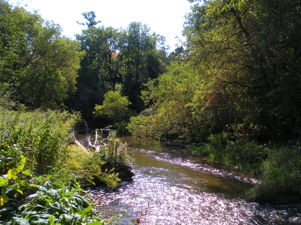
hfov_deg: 51.4
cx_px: 150
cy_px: 112
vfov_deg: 39.7
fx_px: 313
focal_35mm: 36
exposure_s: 1/342
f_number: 3.5
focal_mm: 6.3
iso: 64
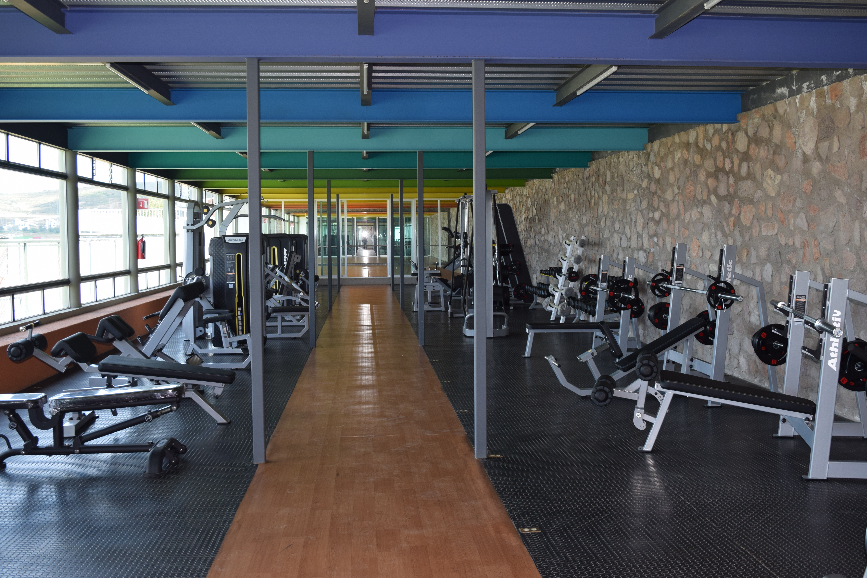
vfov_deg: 36.9
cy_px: 289
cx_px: 434
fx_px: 867
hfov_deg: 53.1
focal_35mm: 36
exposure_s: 1/125
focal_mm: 24
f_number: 5.6
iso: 360
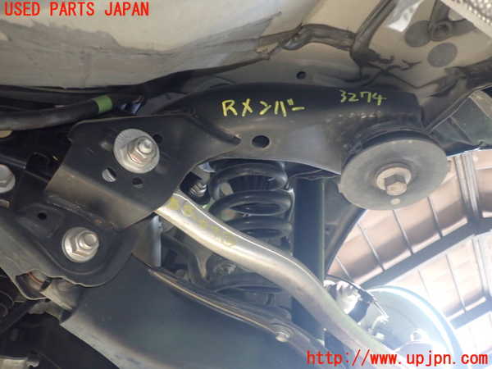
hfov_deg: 60.0
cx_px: 246
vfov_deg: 46.8
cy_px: 184
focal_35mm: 30
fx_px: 426
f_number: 2.3
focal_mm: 5.4
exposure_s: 1/30
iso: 640
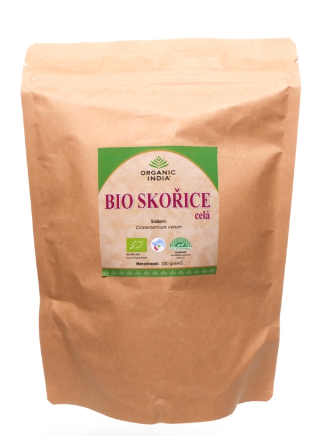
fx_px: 643
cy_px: 203
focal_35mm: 51
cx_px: 164
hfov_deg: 28.5
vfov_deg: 37.5
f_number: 16
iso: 800
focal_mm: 21.3
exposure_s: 1/40
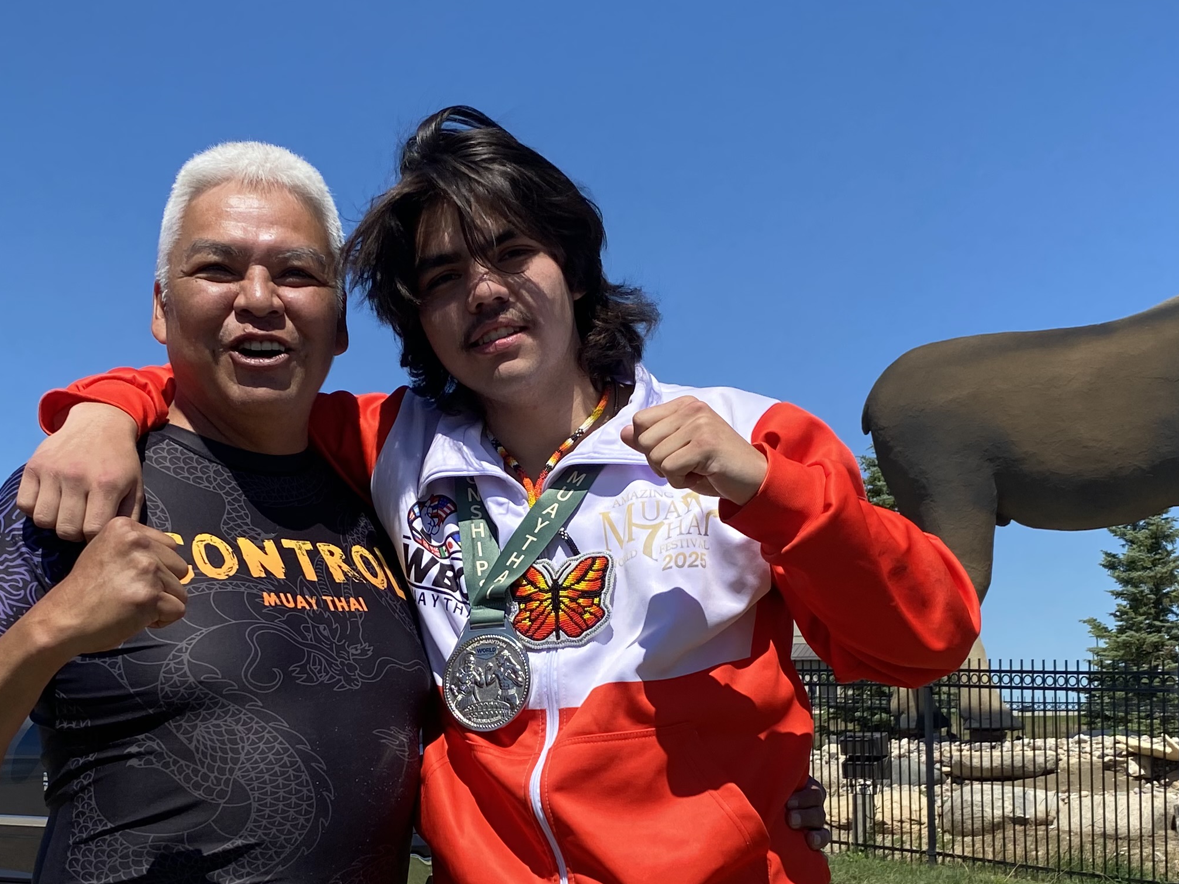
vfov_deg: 27.7
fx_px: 1771
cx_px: 483
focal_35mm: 52
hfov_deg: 36.7
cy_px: 652
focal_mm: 4.25
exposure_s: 1/2463
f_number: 1.8
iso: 32
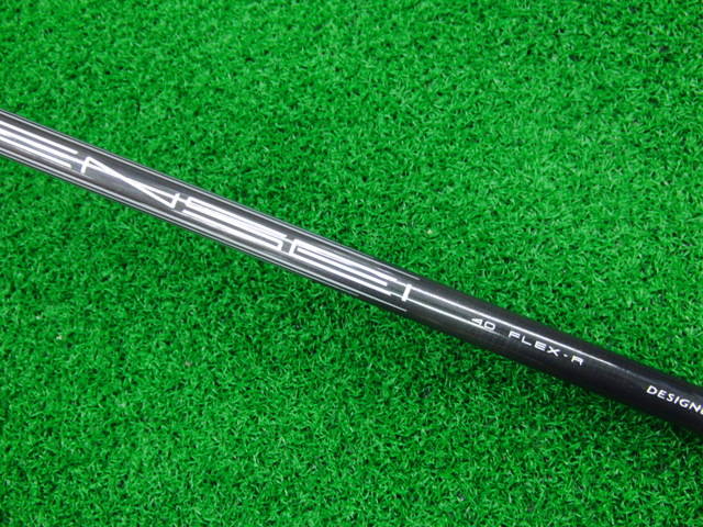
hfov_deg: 50.1
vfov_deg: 38.7
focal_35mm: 37
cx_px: 352
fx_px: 751
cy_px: 264
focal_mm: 6.42
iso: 400
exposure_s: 1/25
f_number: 3.6
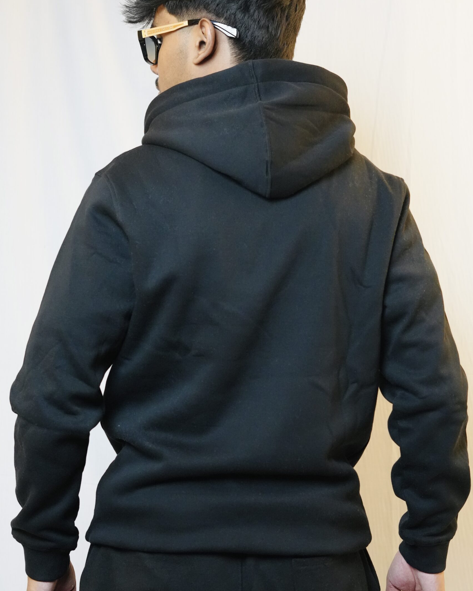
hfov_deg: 18.1
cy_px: 324
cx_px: 237
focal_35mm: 85
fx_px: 1487
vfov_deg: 22.5
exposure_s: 1/160
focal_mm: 50
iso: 4000
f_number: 4
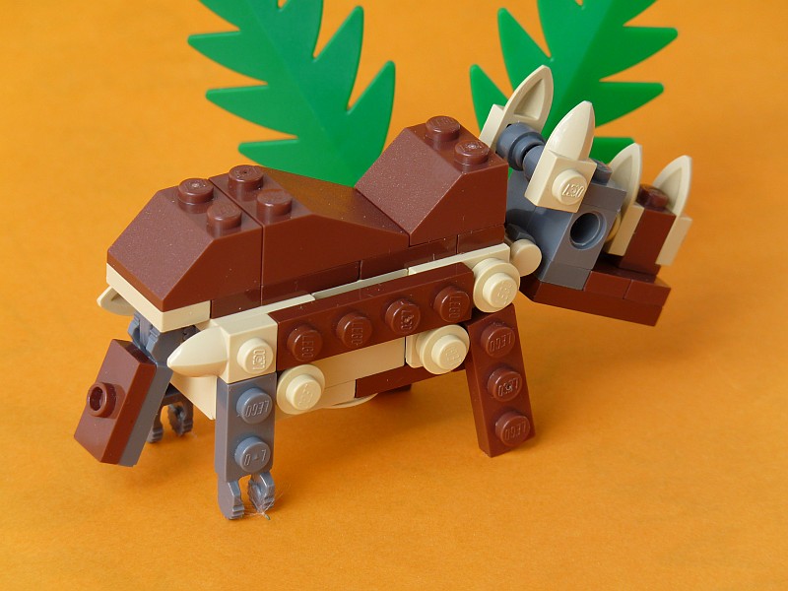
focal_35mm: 296
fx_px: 6738
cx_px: 394
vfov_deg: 5.0
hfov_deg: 6.7
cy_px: 296
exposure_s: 1/125
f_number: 4
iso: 100
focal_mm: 52.7
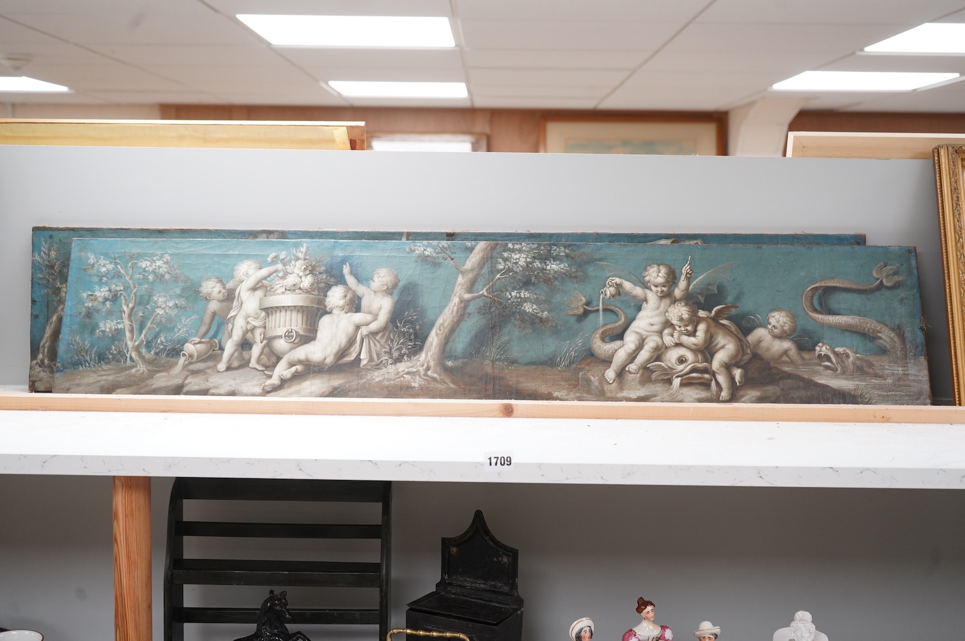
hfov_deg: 45.5
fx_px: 1152
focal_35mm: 43
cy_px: 320
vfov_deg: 31.1
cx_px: 482
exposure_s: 1/160
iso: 2500
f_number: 5.6
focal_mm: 43
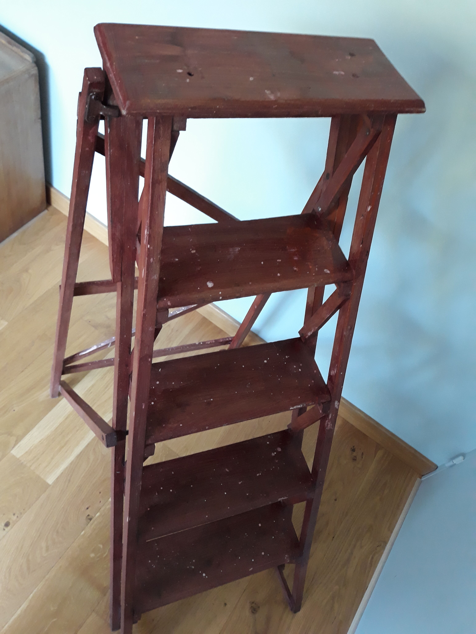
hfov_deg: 51.4
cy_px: 317
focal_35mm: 27
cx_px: 238
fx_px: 495
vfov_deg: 65.3
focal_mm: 3.71
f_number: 1.7
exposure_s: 1/25
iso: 250
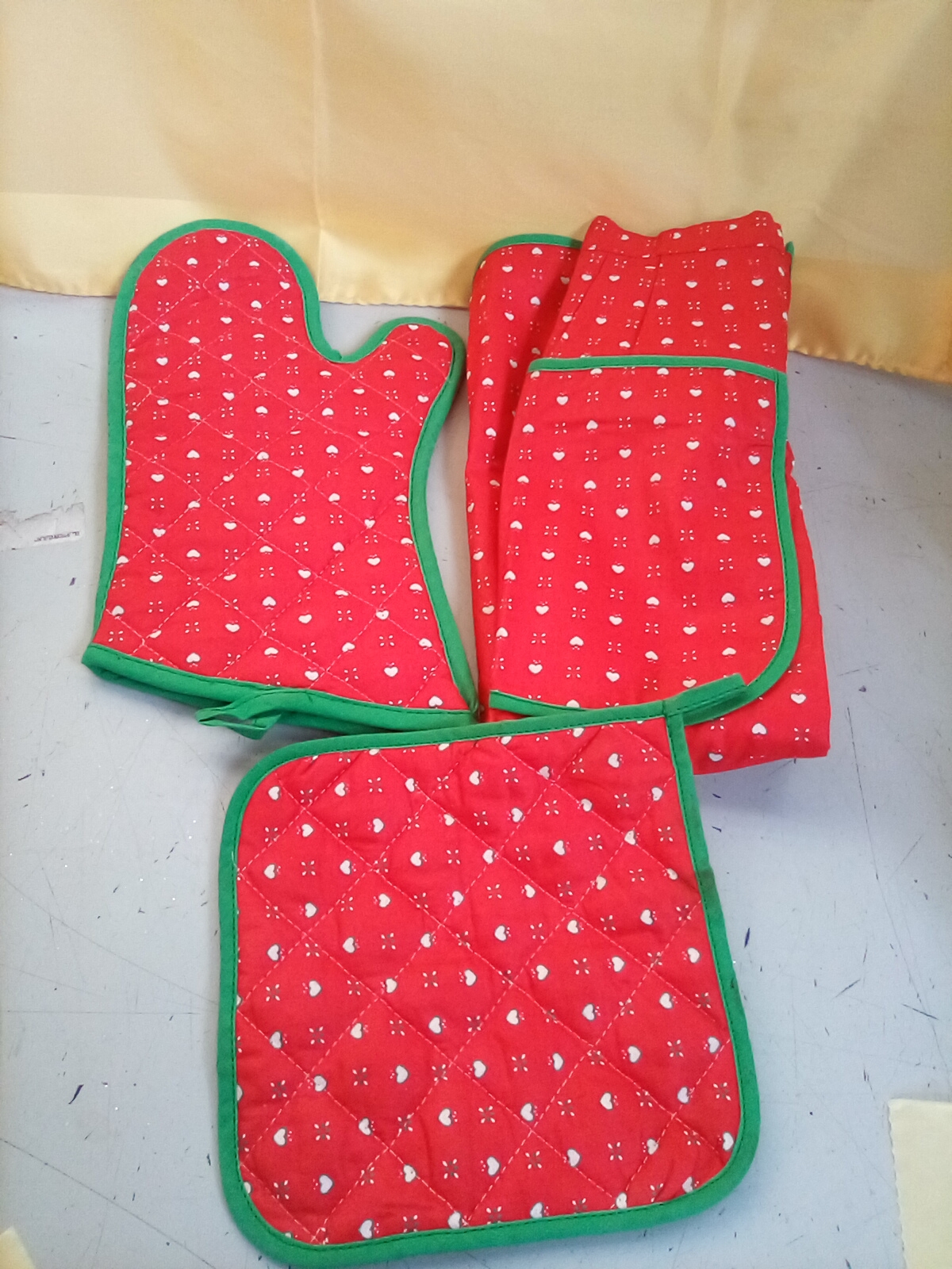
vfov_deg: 63.4
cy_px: 634
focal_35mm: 28
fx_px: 1027
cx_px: 476
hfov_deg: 49.7
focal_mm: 2.27
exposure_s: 1/112
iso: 71
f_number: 2.2
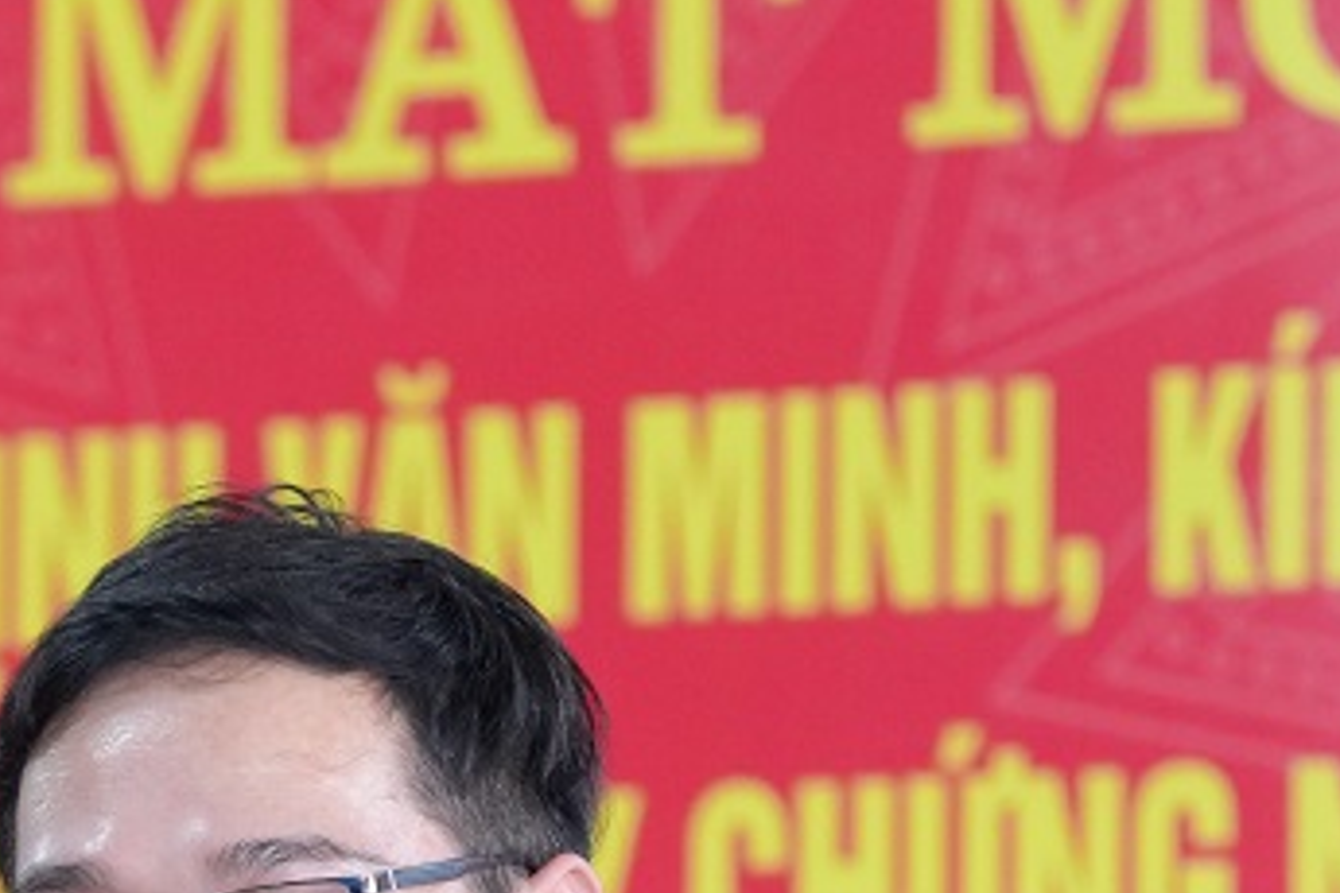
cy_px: 1398
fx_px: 13585
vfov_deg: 3.7
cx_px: -252
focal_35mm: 365
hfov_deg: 5.6
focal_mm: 70
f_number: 2.8
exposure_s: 1/125
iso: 1600
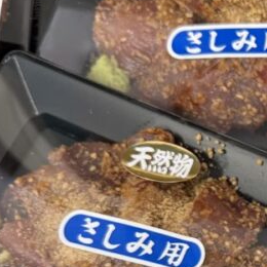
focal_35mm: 87
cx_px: 437
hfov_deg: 17.3
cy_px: 264
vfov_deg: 19.4
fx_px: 759
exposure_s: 1/60
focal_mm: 6.76
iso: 250
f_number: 1.78
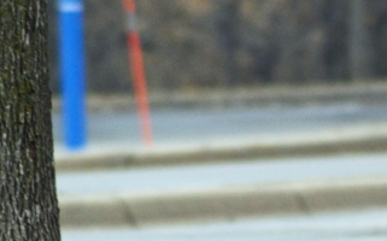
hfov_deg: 1.4
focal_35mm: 1462
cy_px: 347
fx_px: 15406
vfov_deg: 0.9
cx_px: 580
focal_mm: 300
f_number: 7.1
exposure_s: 1/200
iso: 1000
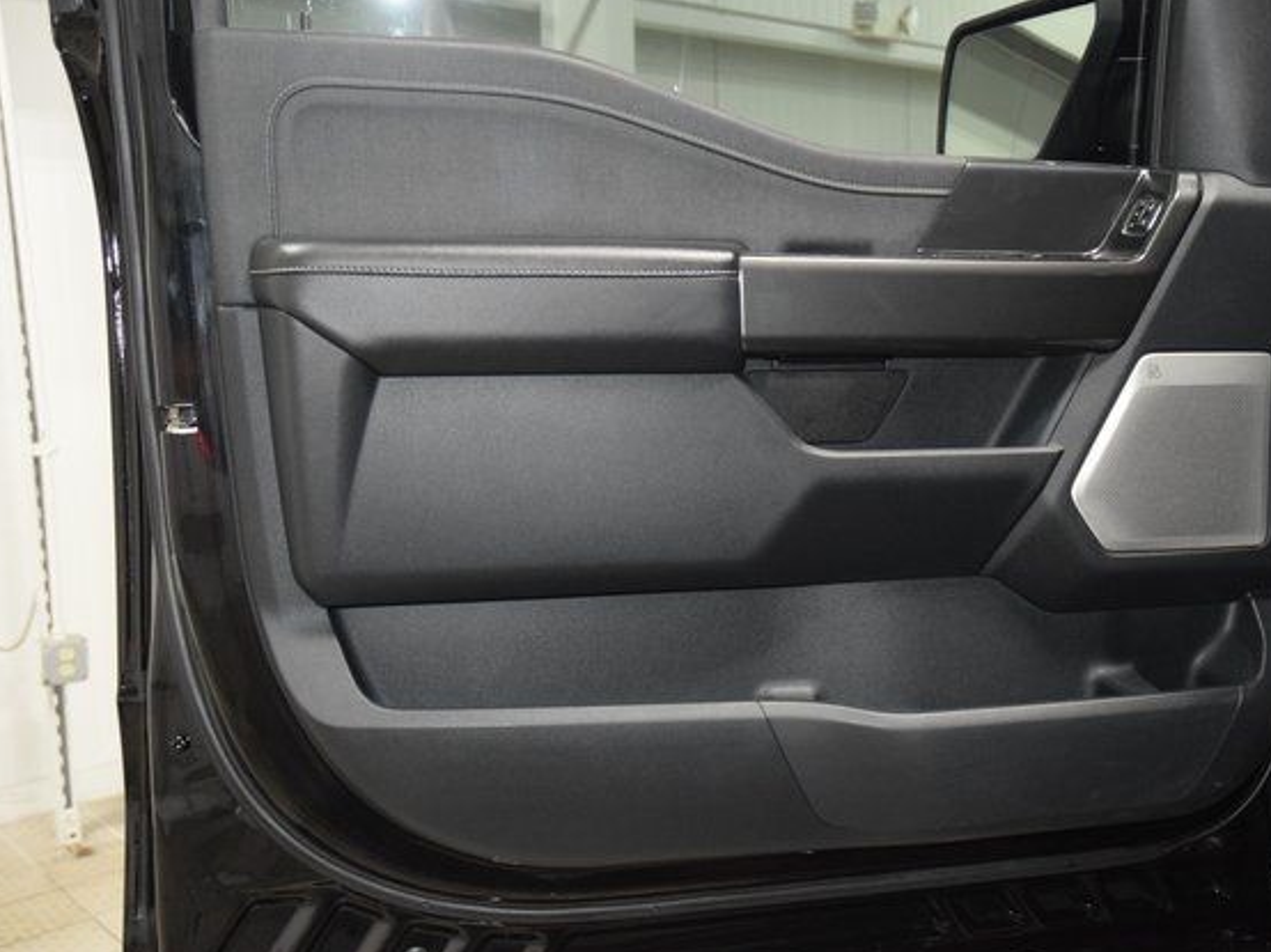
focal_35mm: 40
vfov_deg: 35.9
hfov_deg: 46.7
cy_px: 481
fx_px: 1468
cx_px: 716
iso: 3200
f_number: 3.8
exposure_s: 1/100
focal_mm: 24
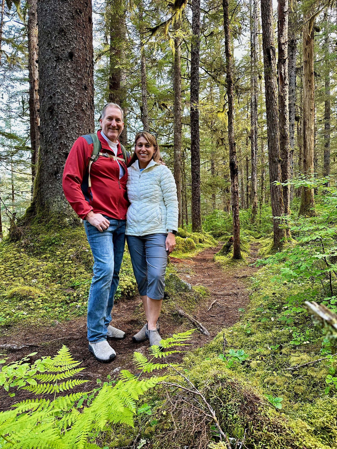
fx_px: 312
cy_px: 224
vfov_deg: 71.6
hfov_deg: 56.8
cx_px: 168
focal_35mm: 24
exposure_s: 1/73
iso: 250
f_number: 1.78
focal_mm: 6.86
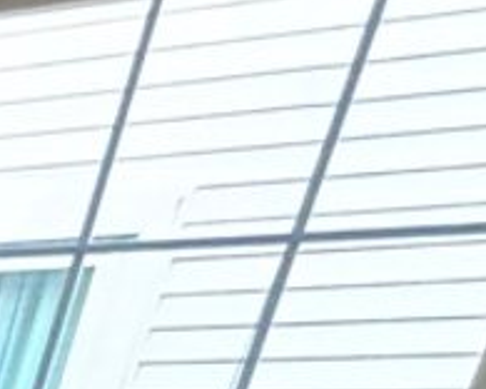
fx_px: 1525
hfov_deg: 9.6
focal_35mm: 106
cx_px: -1213
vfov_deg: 11.0
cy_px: 1076
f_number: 2.2
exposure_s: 1/60
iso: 320
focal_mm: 2.22
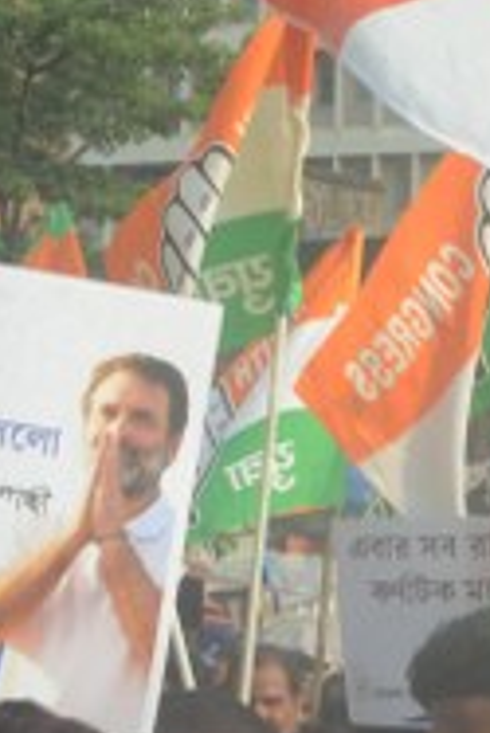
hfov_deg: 7.6
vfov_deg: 11.4
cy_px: 627
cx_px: 545
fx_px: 3648
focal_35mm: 179
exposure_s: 1/250
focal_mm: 28
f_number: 9
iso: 400
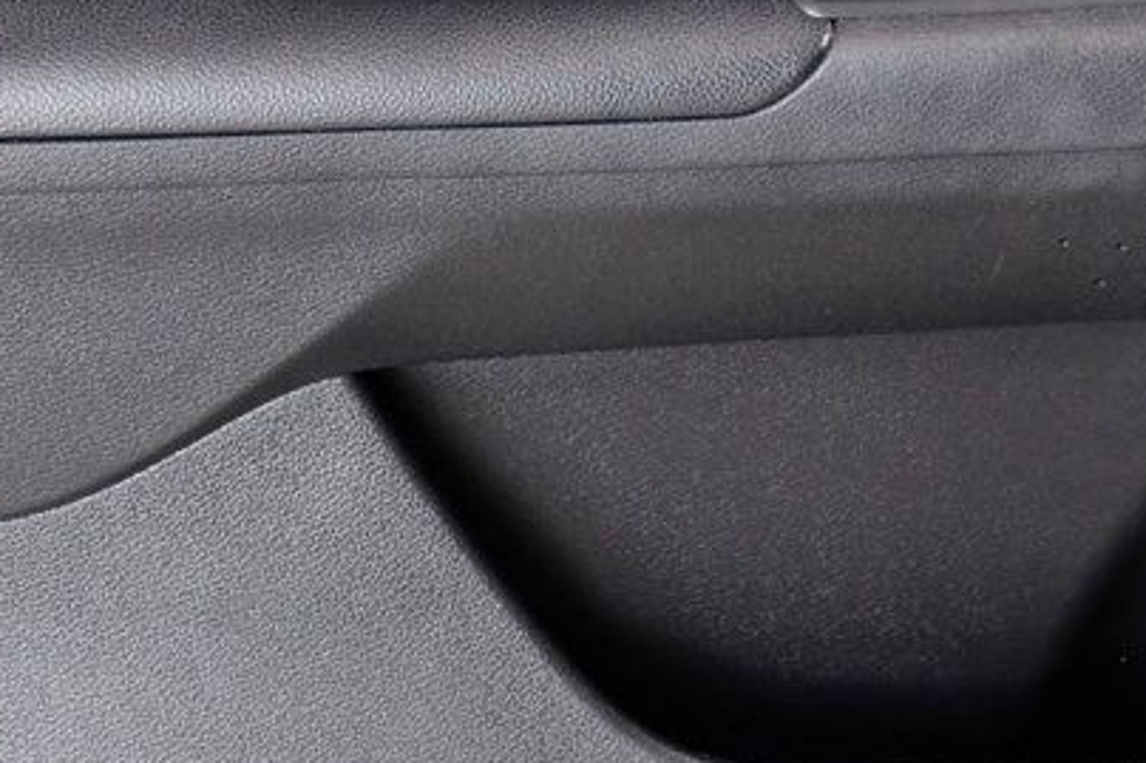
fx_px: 5409
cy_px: -94
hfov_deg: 12.1
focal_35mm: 170
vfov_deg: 8.0
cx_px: 871
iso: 2500
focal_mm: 45
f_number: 4.5
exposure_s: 1/160
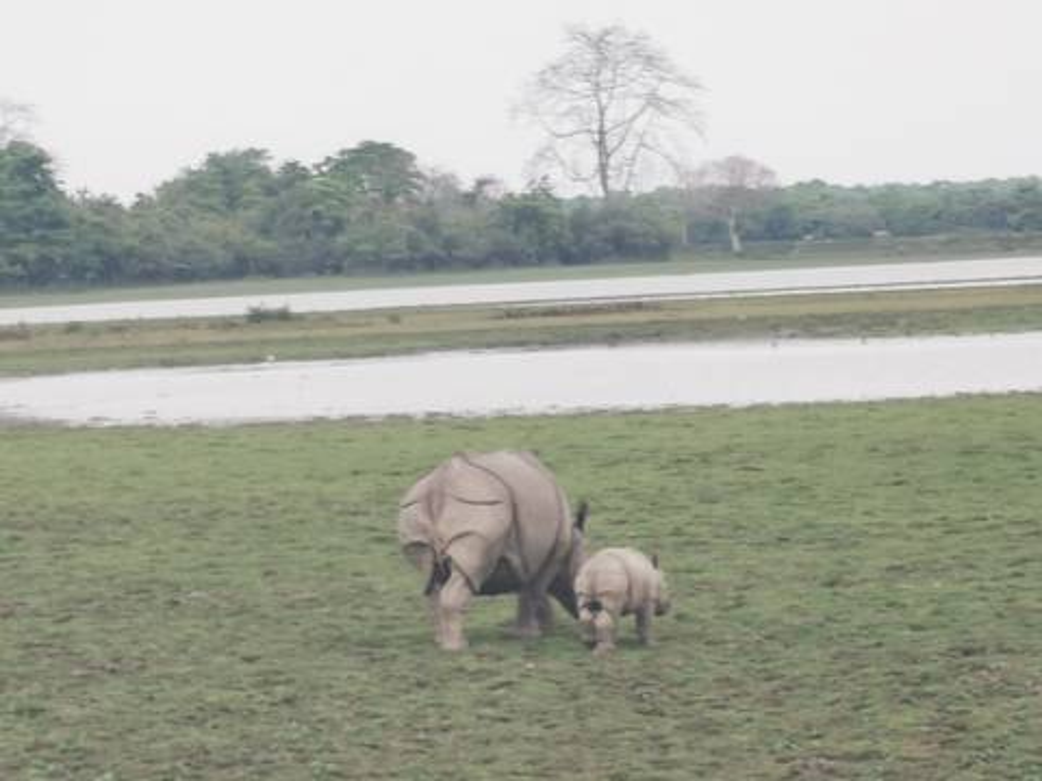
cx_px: 521
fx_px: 7405
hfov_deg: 8.0
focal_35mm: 246
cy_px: 390
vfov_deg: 6.0
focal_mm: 14.46
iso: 50
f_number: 3.4
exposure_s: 1/214
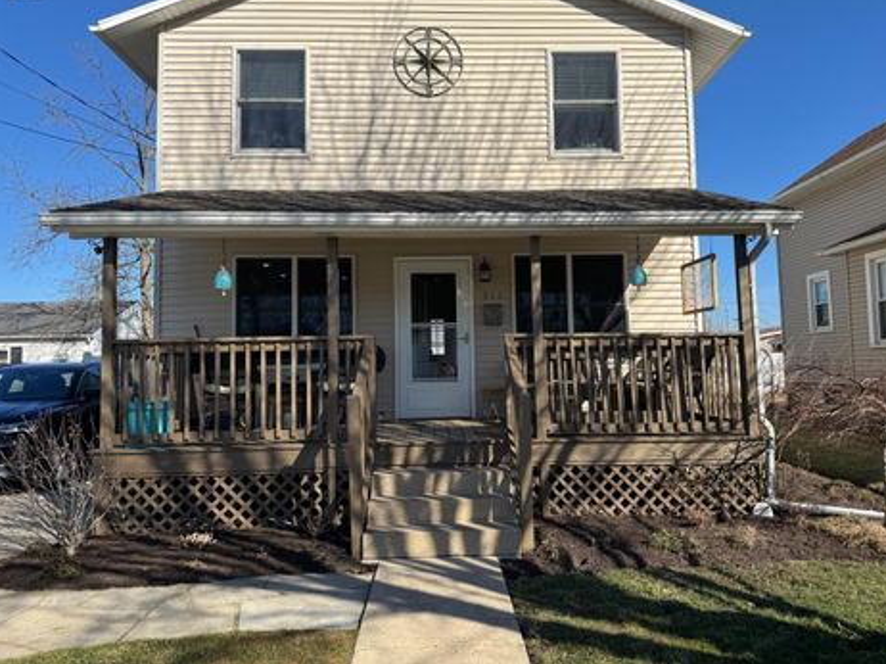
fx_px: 665
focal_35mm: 26
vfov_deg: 53.0
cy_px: 306
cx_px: 472
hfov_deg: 67.3
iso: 80
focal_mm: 6.76
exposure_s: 1/4310
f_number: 1.78
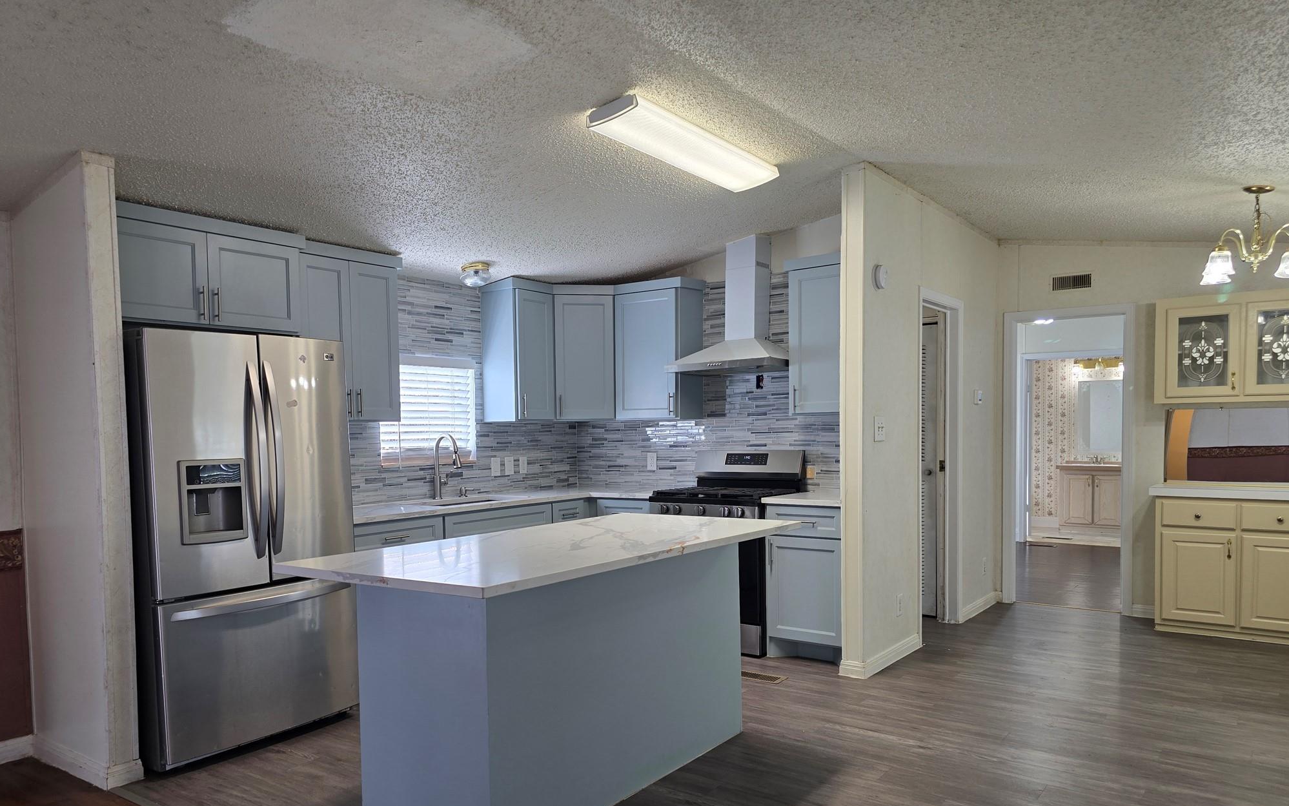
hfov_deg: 72.5
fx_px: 878
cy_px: 474
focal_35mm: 25
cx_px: 635
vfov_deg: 49.0
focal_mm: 6.3
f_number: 1.7
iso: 32
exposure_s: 1/50
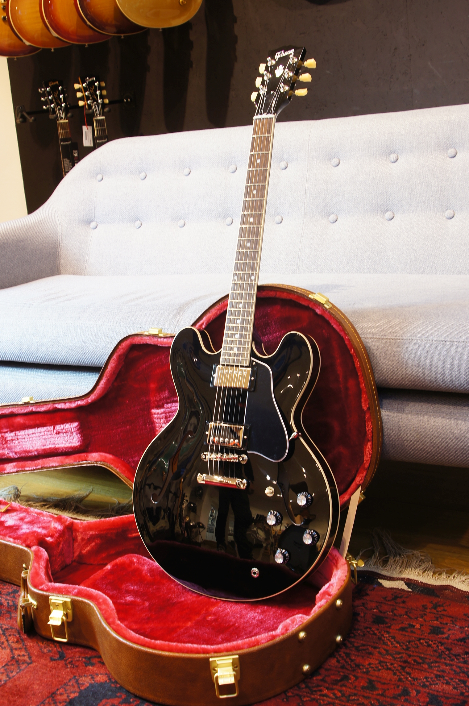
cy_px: 353
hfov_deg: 29.8
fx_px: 881
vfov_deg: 43.6
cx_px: 234
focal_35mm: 45
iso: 100
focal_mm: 30
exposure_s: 1/1.67
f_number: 7.1
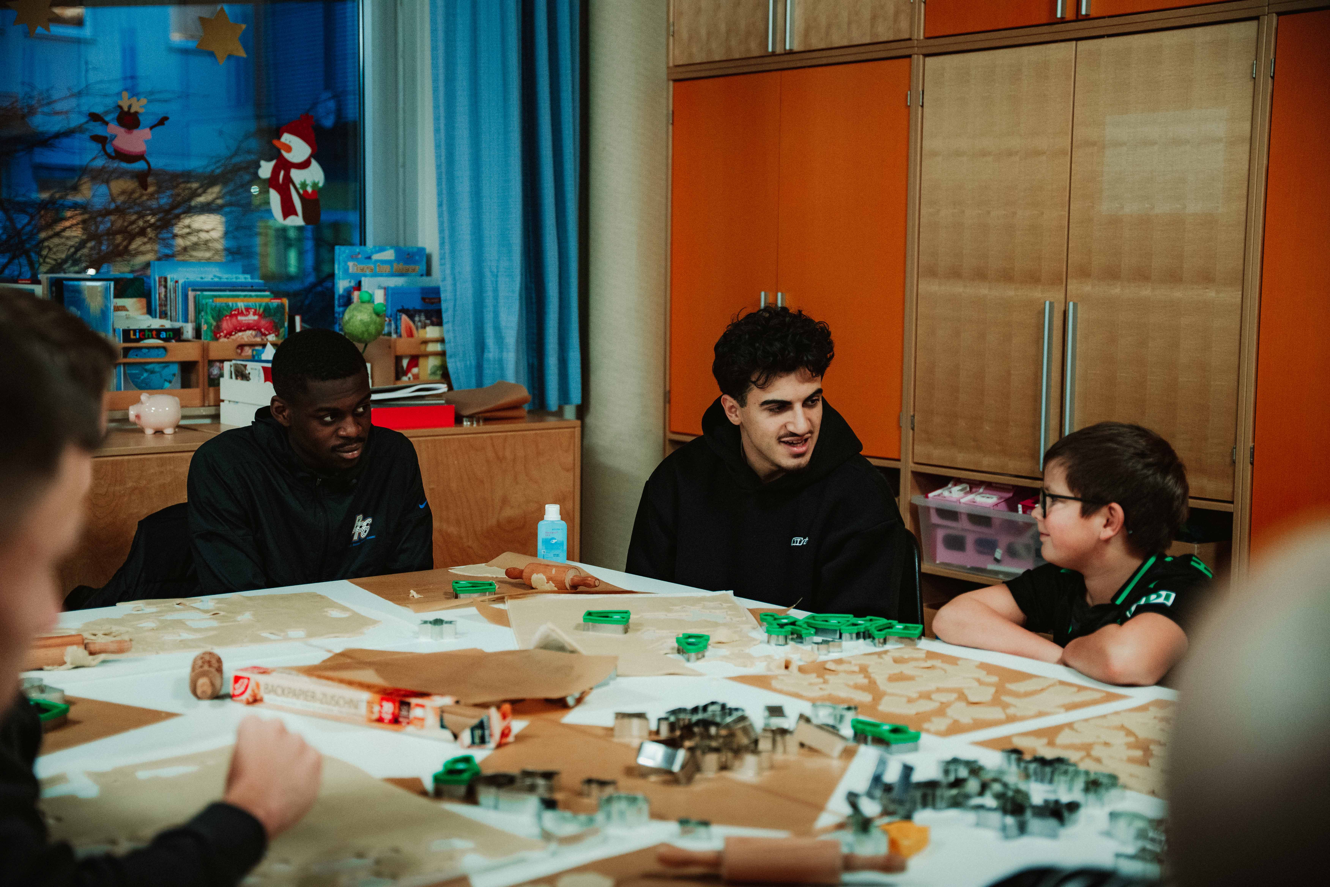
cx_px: 665
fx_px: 1888
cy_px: 444
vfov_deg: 26.4
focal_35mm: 51
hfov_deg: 38.8
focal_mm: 51.1
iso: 1600
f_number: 2.8
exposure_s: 1/200
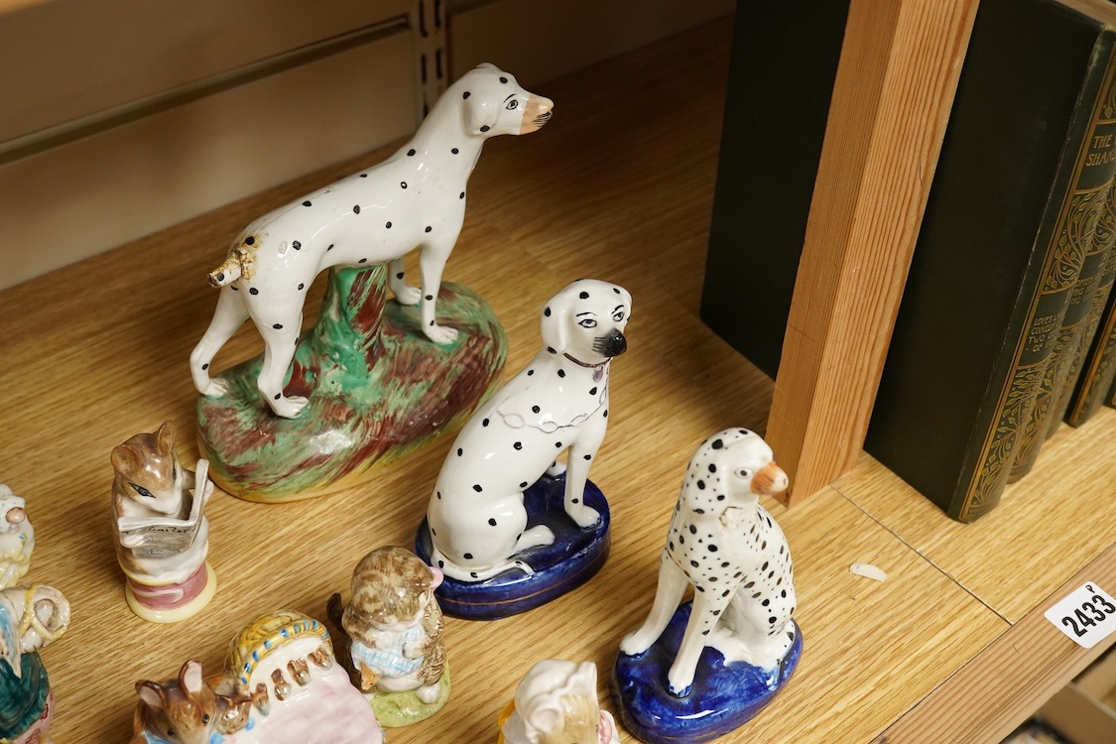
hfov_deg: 43.6
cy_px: 372
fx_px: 1395
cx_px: 558
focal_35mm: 45
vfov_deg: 29.9
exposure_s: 1/160
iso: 2500
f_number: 9
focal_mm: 30
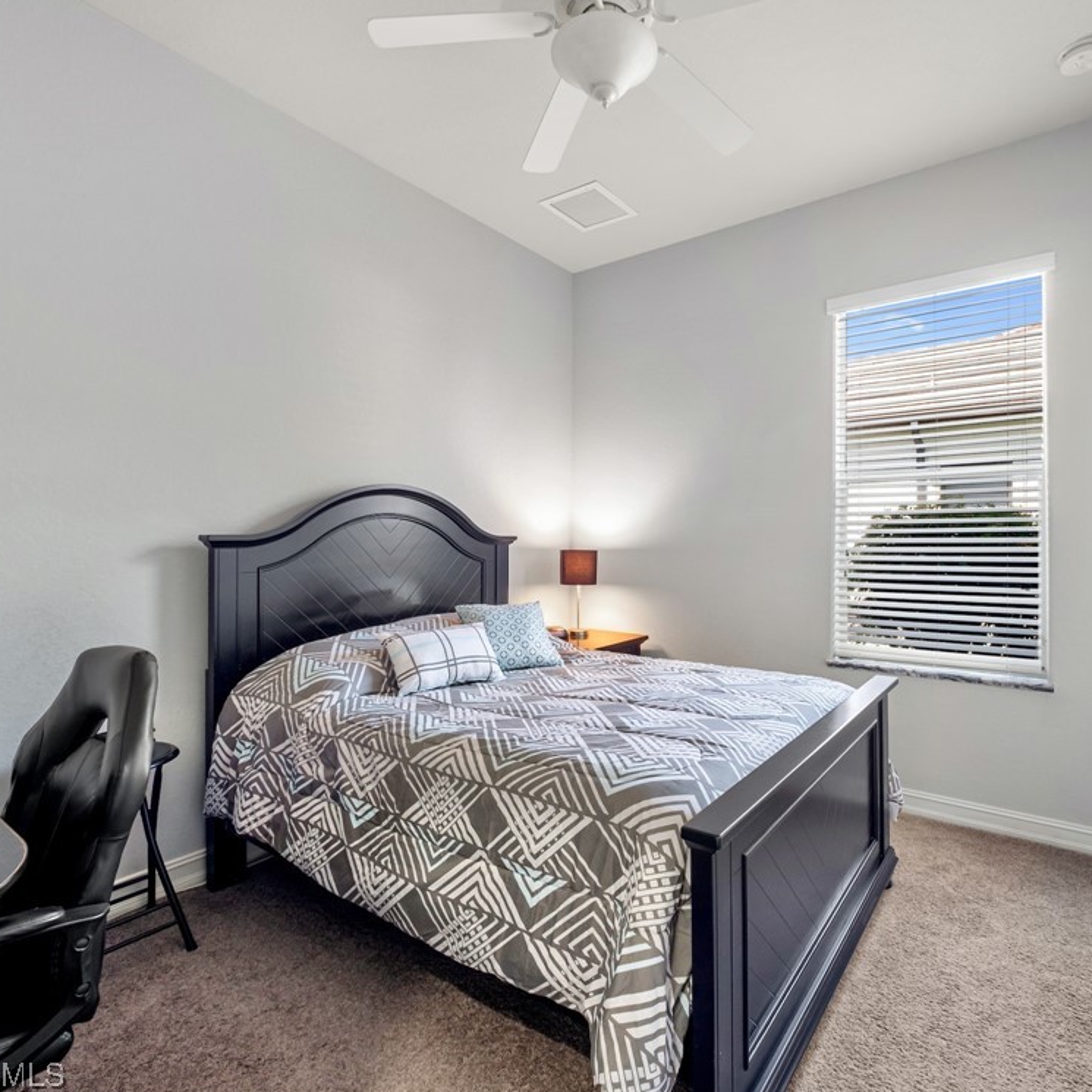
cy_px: 545
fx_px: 607
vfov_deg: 84.0
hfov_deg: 83.3
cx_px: 636
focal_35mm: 17
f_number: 7.1
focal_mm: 7
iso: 200
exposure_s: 1/3
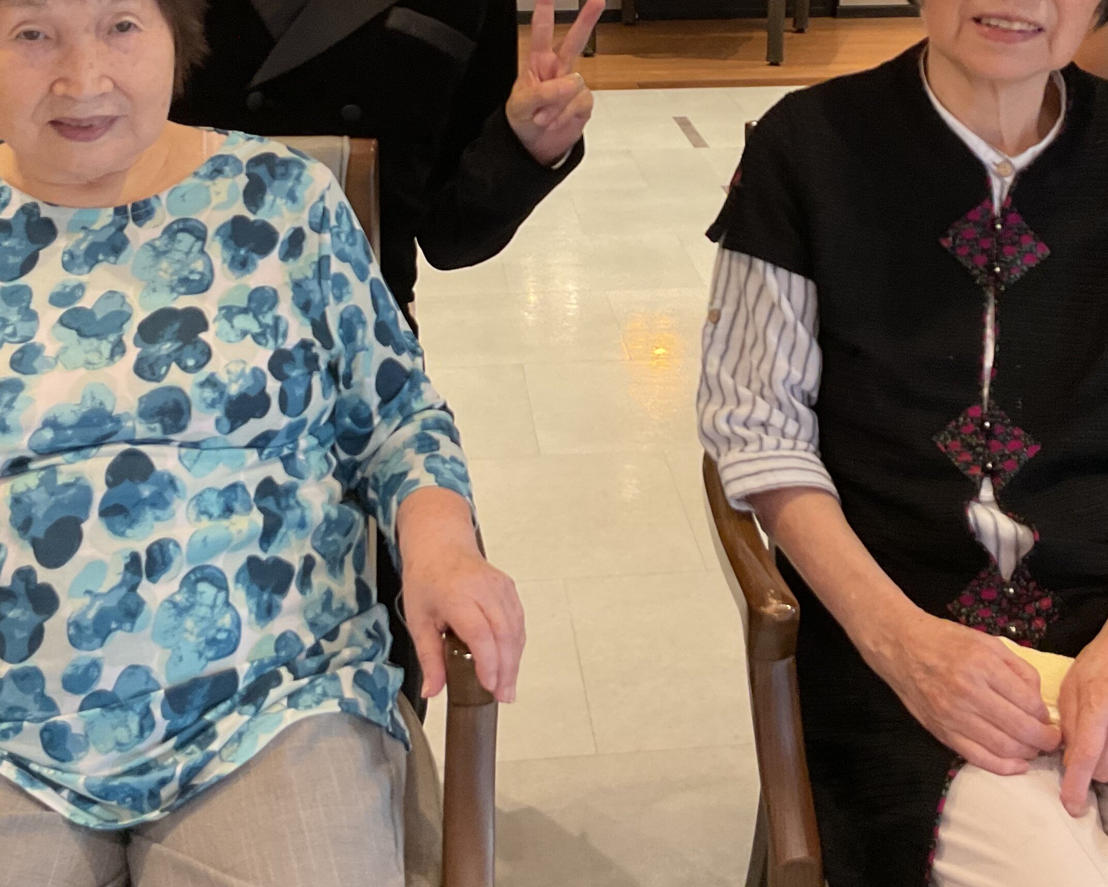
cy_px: 207
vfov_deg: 28.1
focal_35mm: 53
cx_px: 619
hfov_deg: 35.3
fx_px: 1738
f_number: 1.8
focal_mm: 3
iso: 125
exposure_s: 1/50
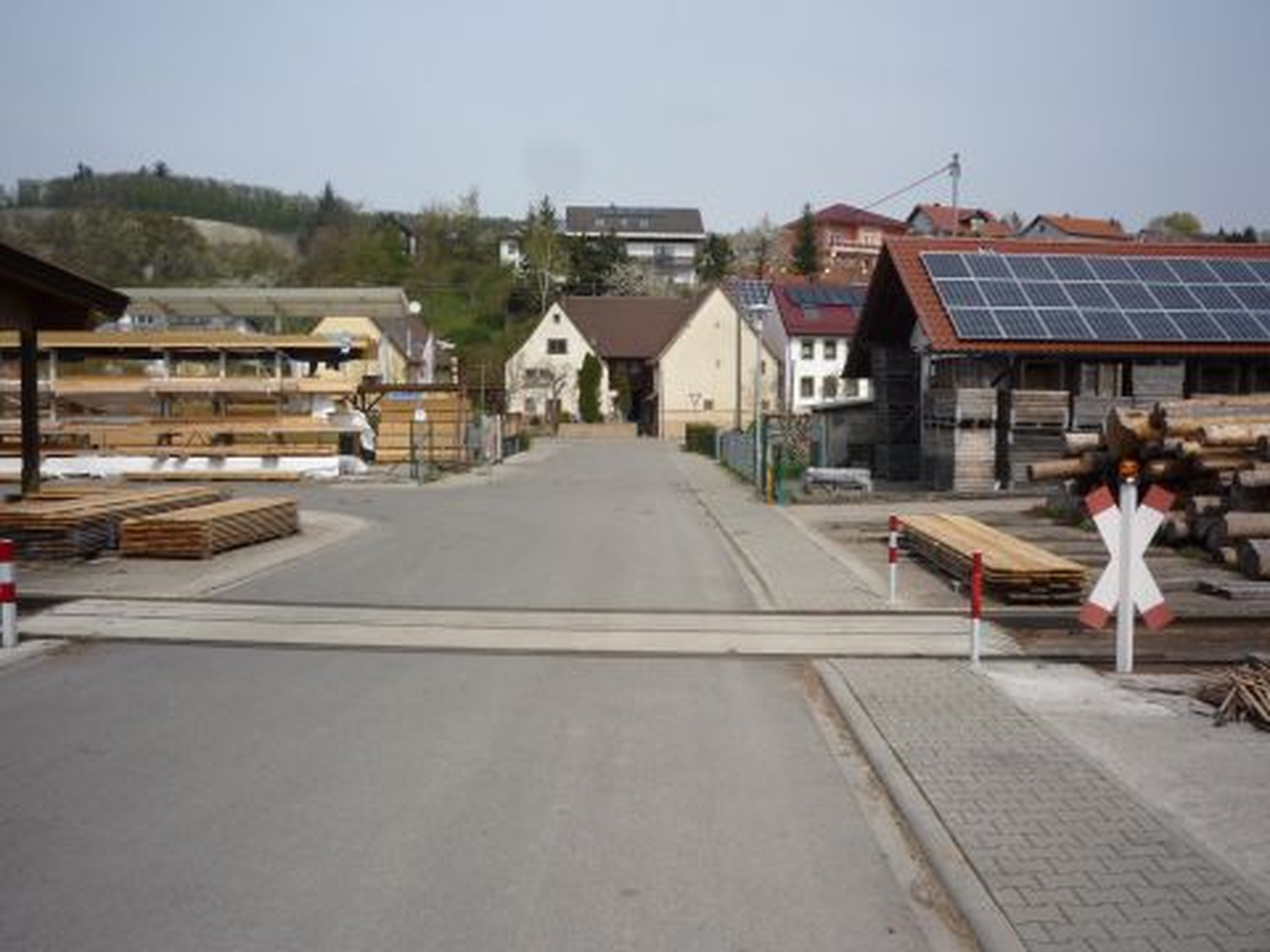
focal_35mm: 32
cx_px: 635
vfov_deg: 44.2
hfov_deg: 56.8
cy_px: 476
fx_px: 1174
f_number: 5.6
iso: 100
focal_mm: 5.2
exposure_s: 1/640
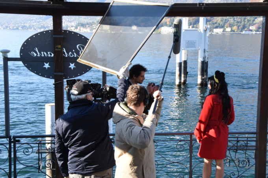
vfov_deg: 23.8
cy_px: 89
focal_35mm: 57
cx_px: 134
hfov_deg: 35.1
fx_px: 424
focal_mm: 38
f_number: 13
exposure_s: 1/125
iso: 500
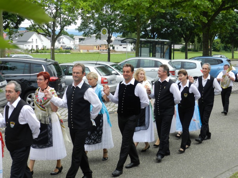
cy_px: 89
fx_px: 413
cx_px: 119
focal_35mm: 60
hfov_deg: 32.2
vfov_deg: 24.4
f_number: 4.6
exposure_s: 1/250
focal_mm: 10.7
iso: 160
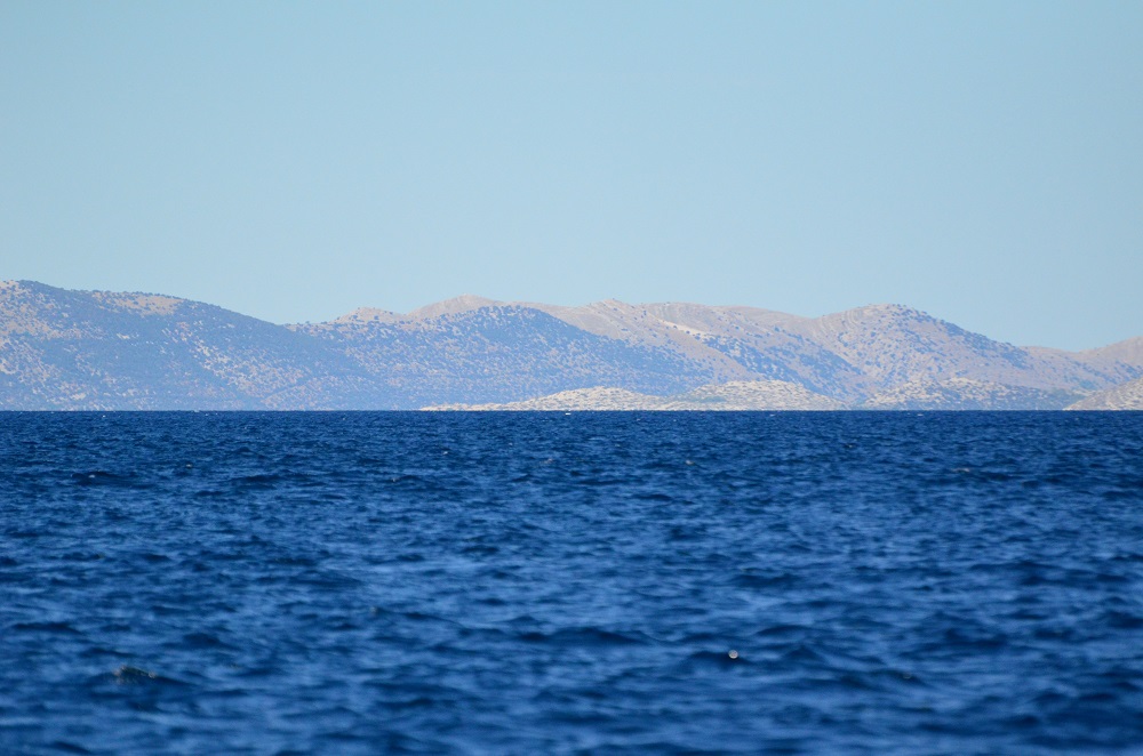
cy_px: 378
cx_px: 572
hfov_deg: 4.6
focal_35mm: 450
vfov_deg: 3.0
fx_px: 14256
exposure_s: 1/8000
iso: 1400
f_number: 5.6
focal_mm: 300
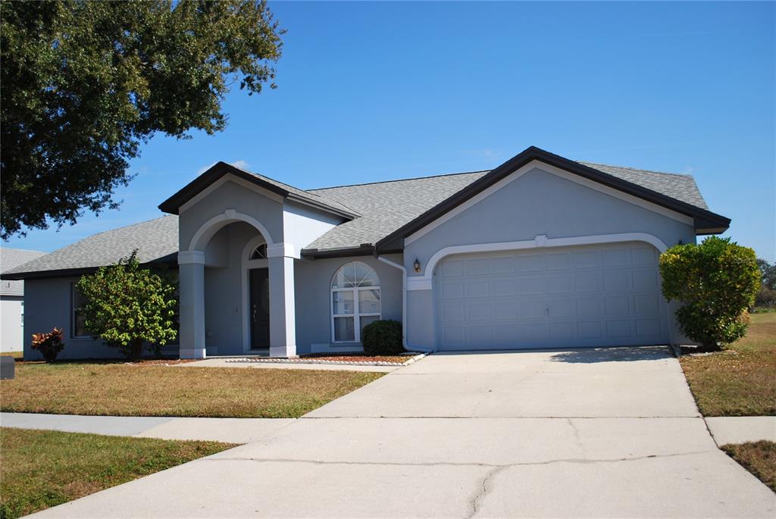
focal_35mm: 33
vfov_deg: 40.1
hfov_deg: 57.2
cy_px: 260
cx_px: 388
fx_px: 712
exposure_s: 1/1000
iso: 100
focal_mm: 22
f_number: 4
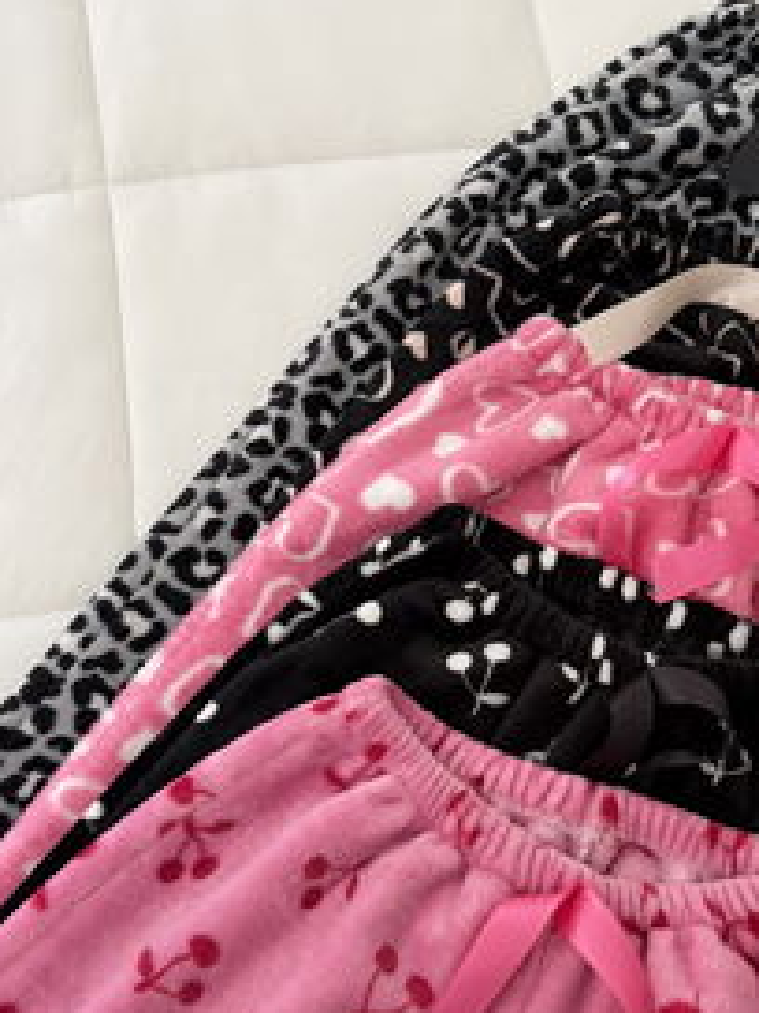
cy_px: 620
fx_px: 1374
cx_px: 610
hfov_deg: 30.1
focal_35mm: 47
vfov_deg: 40.2
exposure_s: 1/105
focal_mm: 6.76
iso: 200
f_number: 1.78
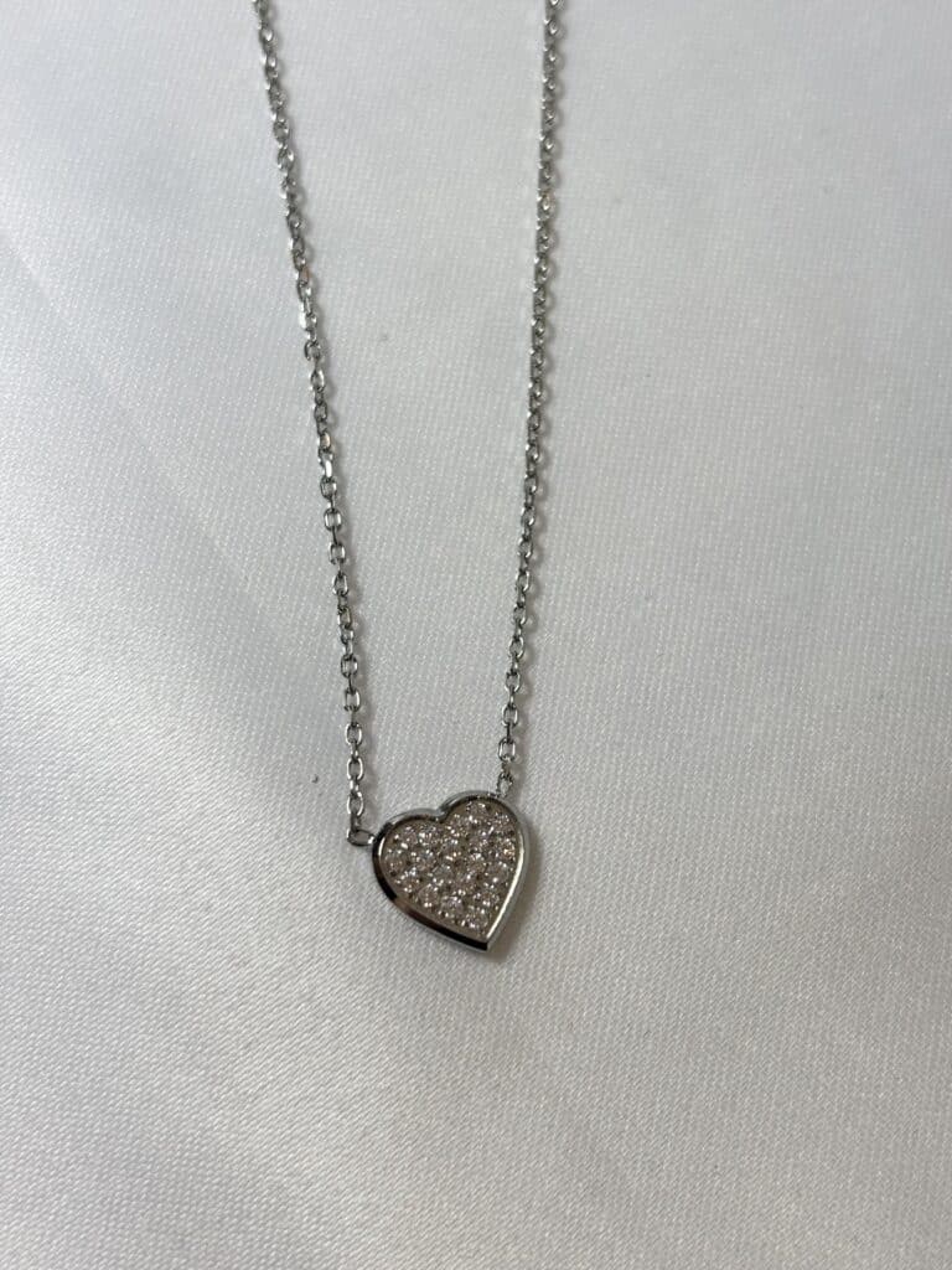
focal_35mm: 52
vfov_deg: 36.8
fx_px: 1907
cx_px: 476
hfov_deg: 28.0
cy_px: 635
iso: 32
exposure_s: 1/261
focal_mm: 5.96
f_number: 1.6
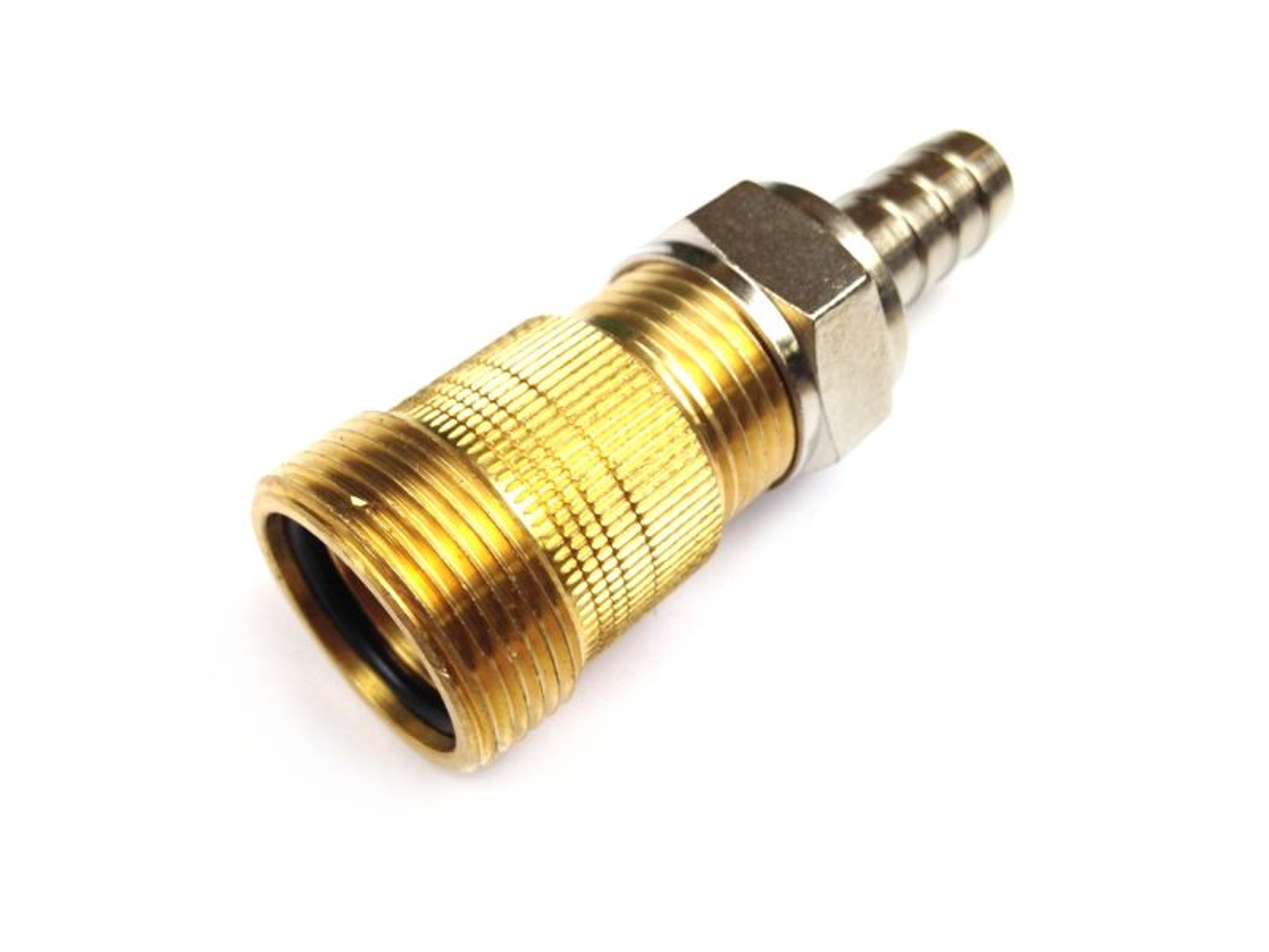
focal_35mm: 33
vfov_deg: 42.9
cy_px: 476
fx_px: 1210
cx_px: 634
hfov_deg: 55.4
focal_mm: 4.12
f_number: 2.4
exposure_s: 1/120
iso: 50
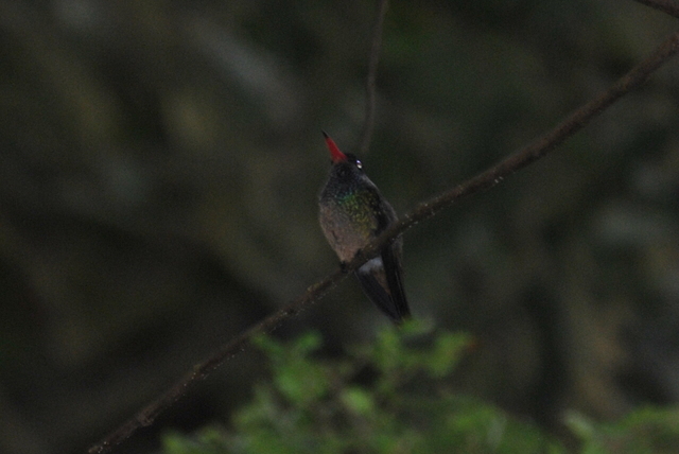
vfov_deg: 4.6
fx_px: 5663
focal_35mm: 300
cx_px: 340
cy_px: 227
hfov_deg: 6.9
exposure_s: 1/60
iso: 200
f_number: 5.6
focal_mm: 200
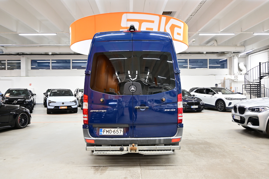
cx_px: 134
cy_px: 90
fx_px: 230
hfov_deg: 60.7
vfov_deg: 42.6
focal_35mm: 31
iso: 560
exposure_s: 1/30
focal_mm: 20.5
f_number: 3.8
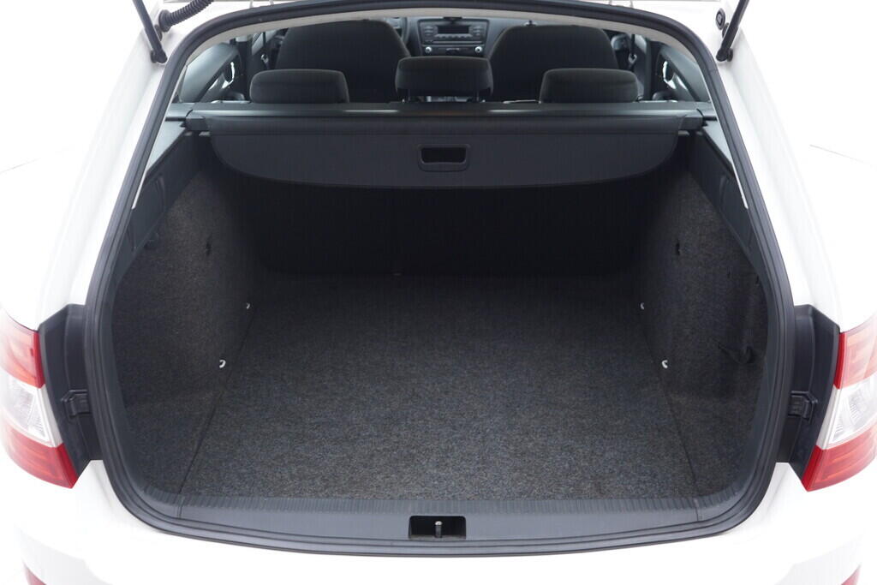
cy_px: 292
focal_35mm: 36
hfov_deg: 53.1
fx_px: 877
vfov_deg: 36.9
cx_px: 438
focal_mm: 24
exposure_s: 1/40
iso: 400
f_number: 2.8
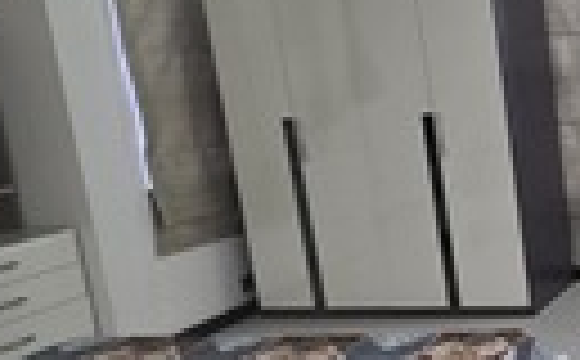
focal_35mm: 49
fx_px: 773
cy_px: 164
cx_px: 816
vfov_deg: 26.2
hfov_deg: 29.6
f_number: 1.9
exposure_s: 1/100
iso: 320
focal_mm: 2.2
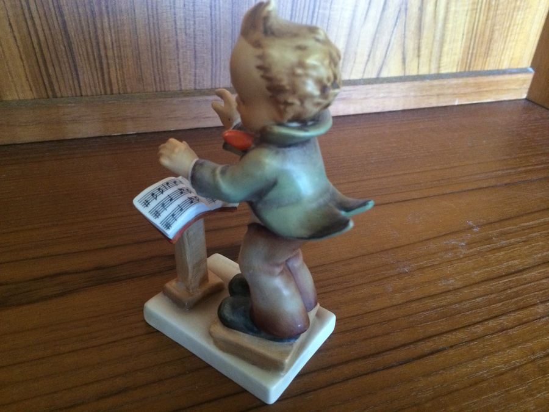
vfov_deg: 46.8
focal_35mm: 30
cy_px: 206
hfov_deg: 60.0
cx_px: 274
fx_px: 476
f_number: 2.2
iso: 320
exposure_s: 1/15
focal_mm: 4.12
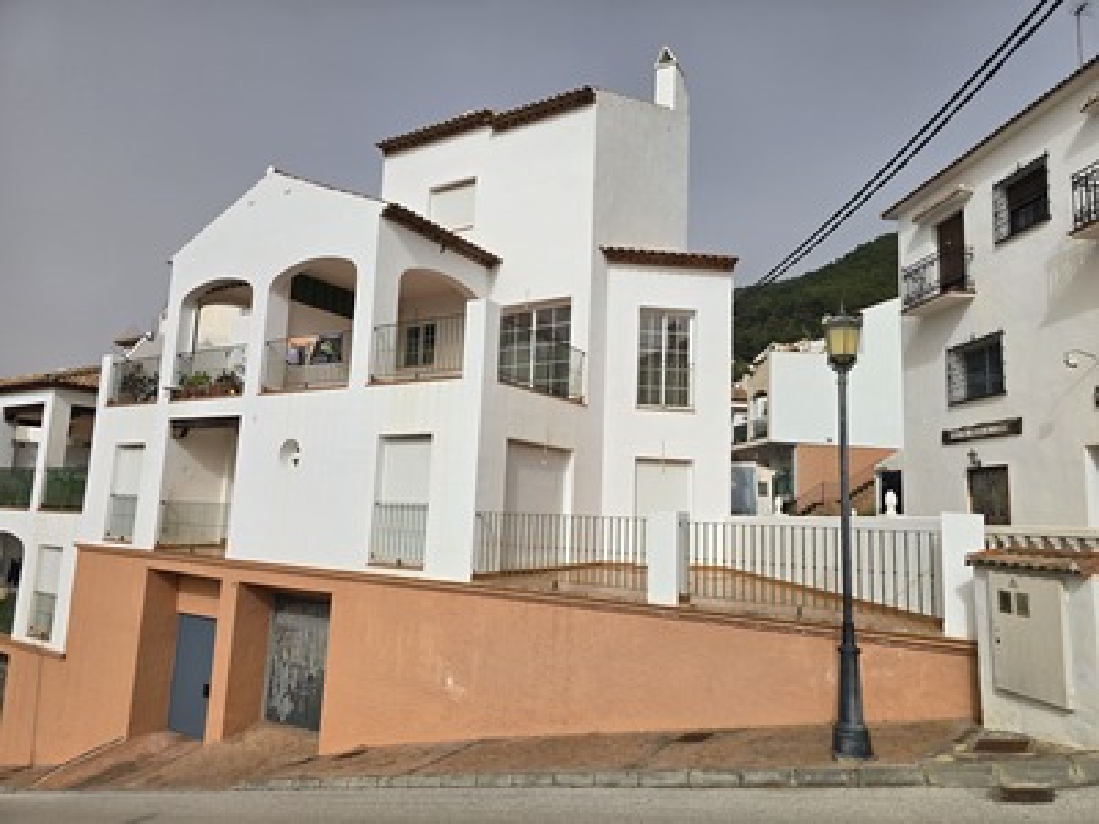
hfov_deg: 73.9
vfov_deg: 58.9
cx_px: 550
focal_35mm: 23
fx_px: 730
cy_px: 412
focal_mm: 6.3
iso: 12
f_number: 1.7
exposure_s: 1/1770
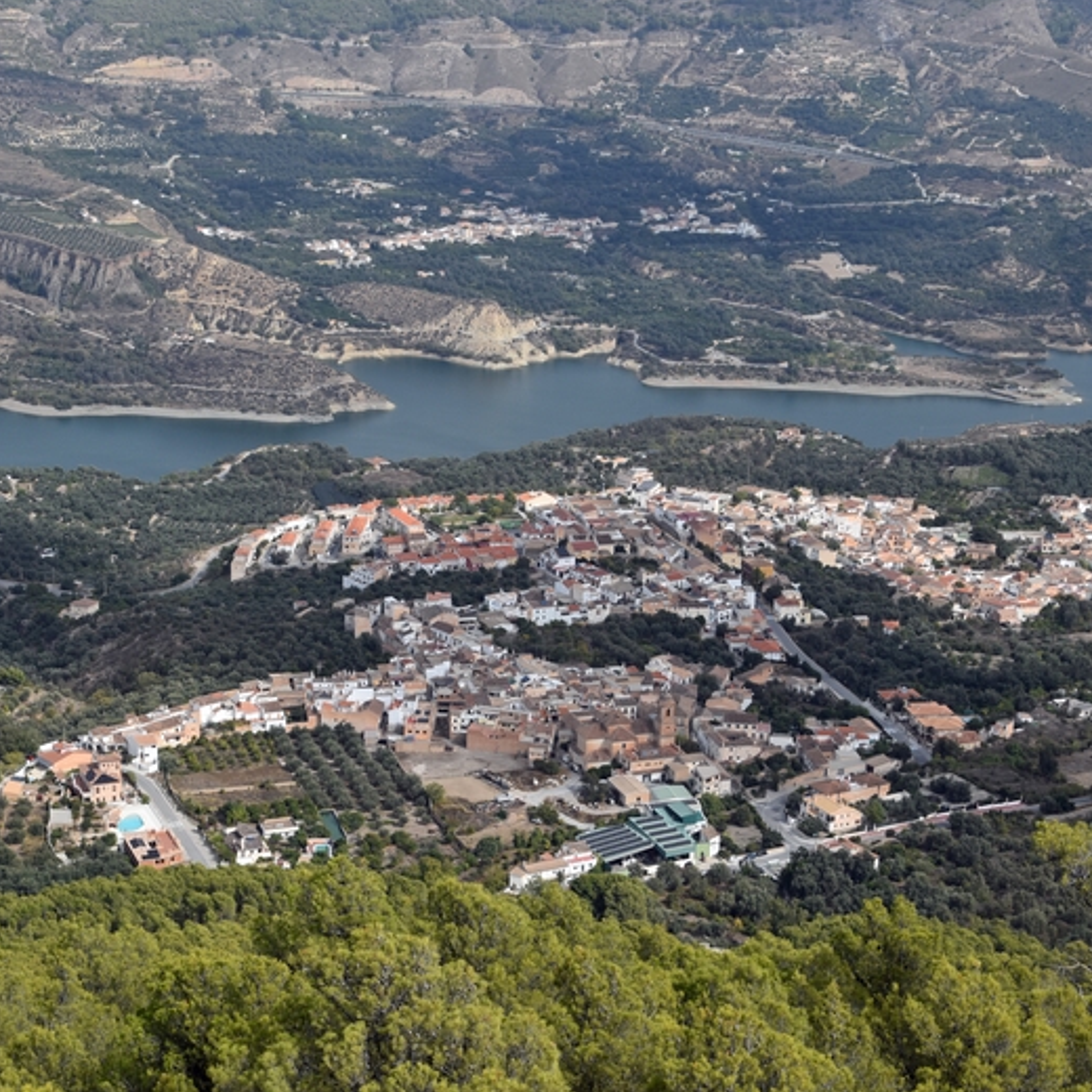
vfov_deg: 25.1
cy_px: 534
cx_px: 517
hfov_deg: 25.1
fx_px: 2450
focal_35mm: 69
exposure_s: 1/400
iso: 200
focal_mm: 35
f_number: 10
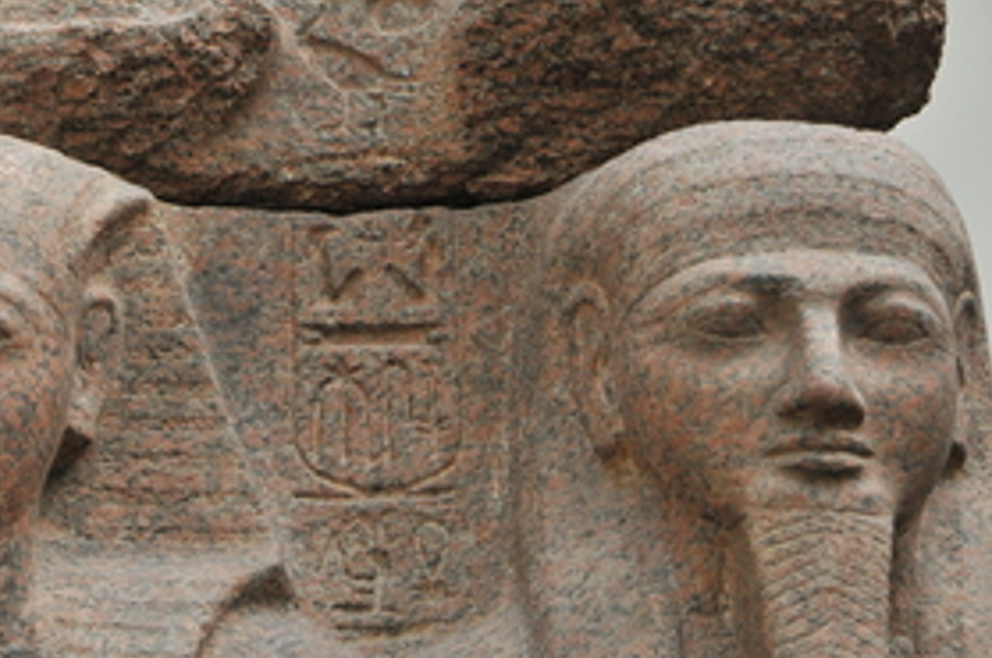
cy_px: 484
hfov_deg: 14.4
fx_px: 3906
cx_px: 284
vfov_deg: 9.6
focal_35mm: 142
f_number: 9
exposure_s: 1/320
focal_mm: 60
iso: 640
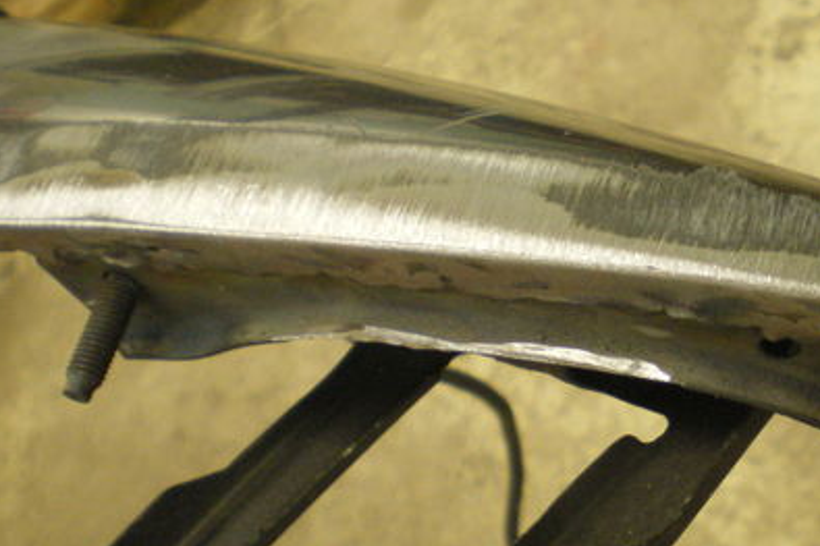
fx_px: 1457
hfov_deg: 31.2
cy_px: 316
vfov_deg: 21.2
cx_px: 548
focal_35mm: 64
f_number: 3.1
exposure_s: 1/30
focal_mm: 6.3
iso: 400
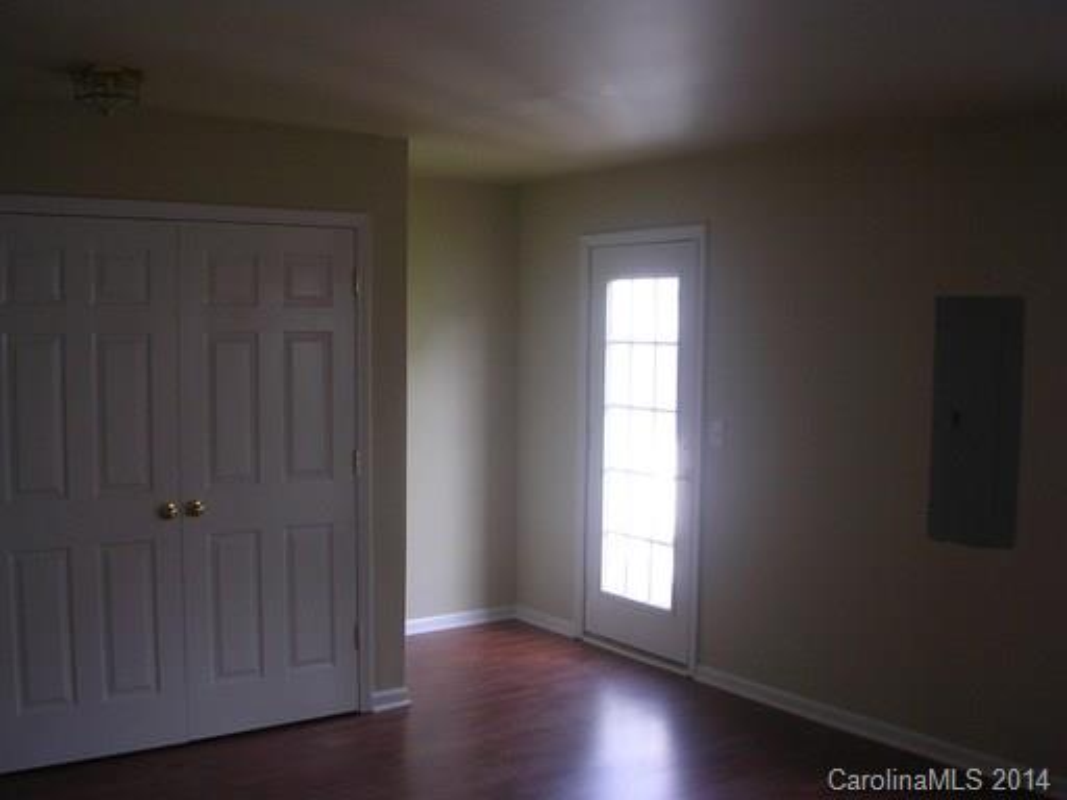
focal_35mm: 38
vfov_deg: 37.7
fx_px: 1171
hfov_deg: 49.0
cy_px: 400
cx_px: 534
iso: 50
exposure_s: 1/36.9
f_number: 2.8
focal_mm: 5.8
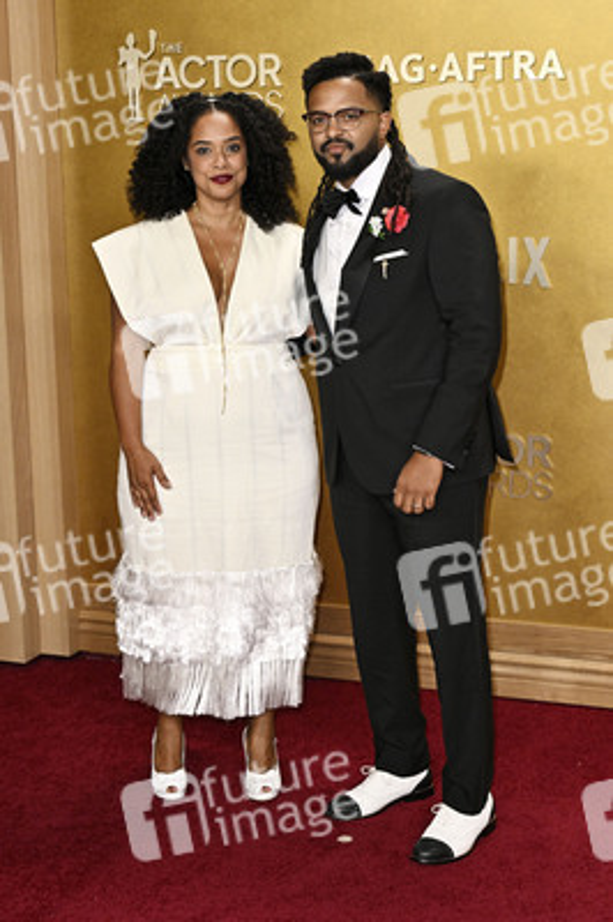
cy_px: 461
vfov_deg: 36.3
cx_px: 306
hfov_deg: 24.6
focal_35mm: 55
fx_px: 1407
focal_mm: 55
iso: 2500
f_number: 5.6
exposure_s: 1/320
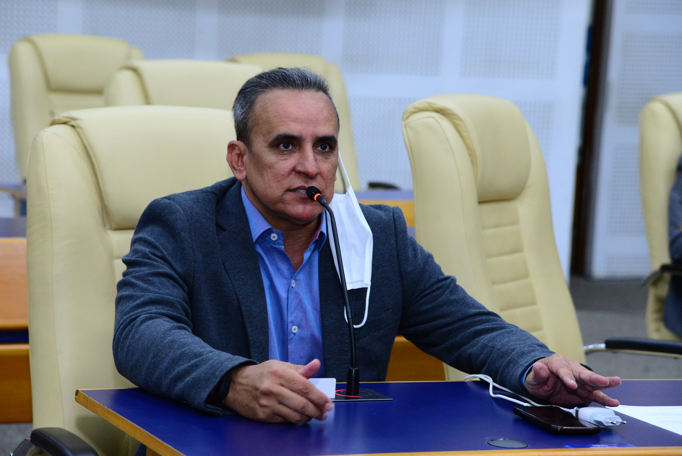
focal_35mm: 120
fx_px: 2274
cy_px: 228
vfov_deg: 11.4
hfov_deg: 17.1
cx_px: 341
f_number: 6.3
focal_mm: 120
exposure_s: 1/60
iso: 2500
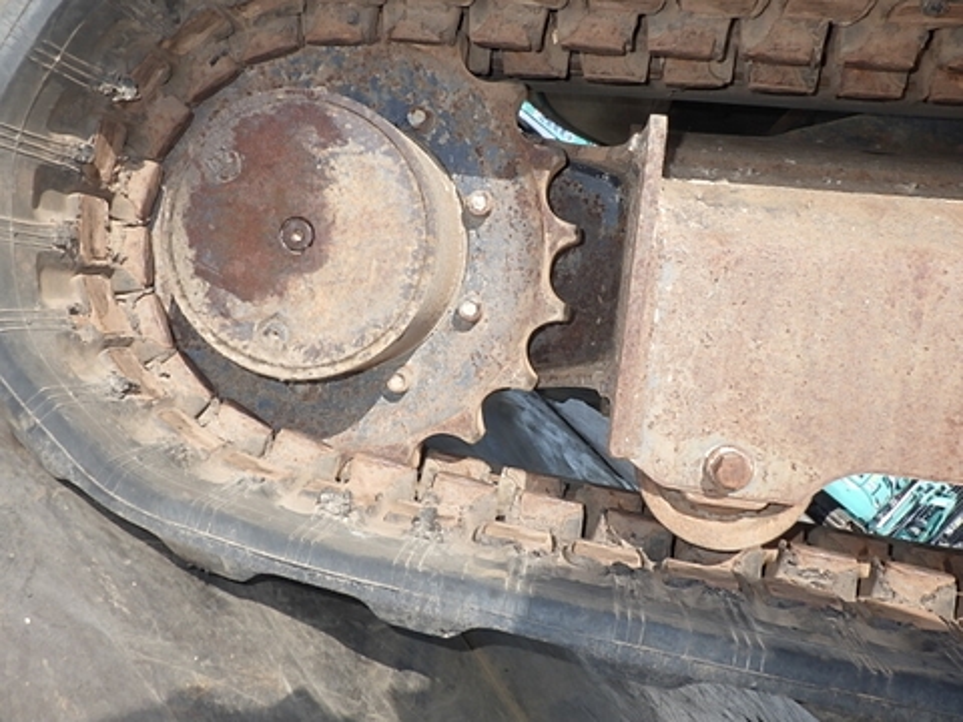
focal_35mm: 28
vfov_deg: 49.7
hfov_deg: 63.4
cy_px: 361
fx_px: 779
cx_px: 482
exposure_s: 1/500
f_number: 4.2
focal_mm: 5
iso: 125
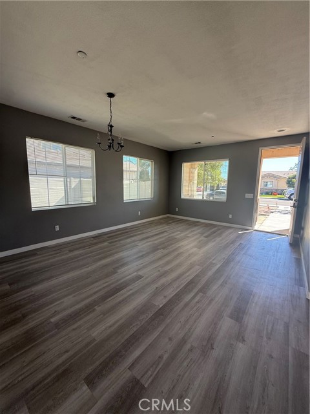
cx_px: 155
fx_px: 167
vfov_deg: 102.1
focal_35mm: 14
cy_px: 207
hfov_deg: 85.7
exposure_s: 1/102
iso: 64
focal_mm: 2.22
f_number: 2.2
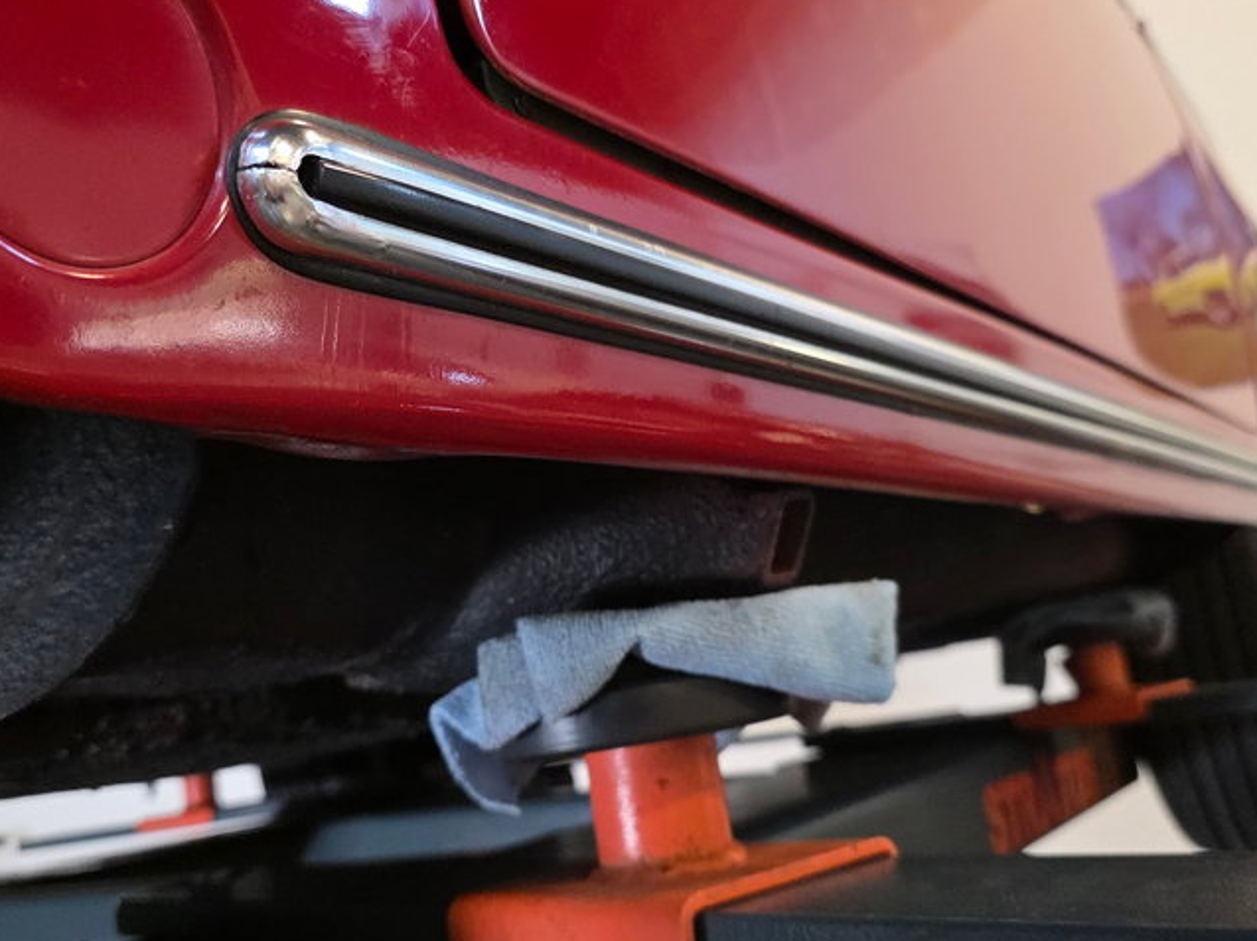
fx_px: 1343
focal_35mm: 37
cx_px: 622
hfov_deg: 50.2
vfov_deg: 38.6
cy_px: 416
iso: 640
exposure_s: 1/120
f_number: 1.7
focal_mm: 6.3
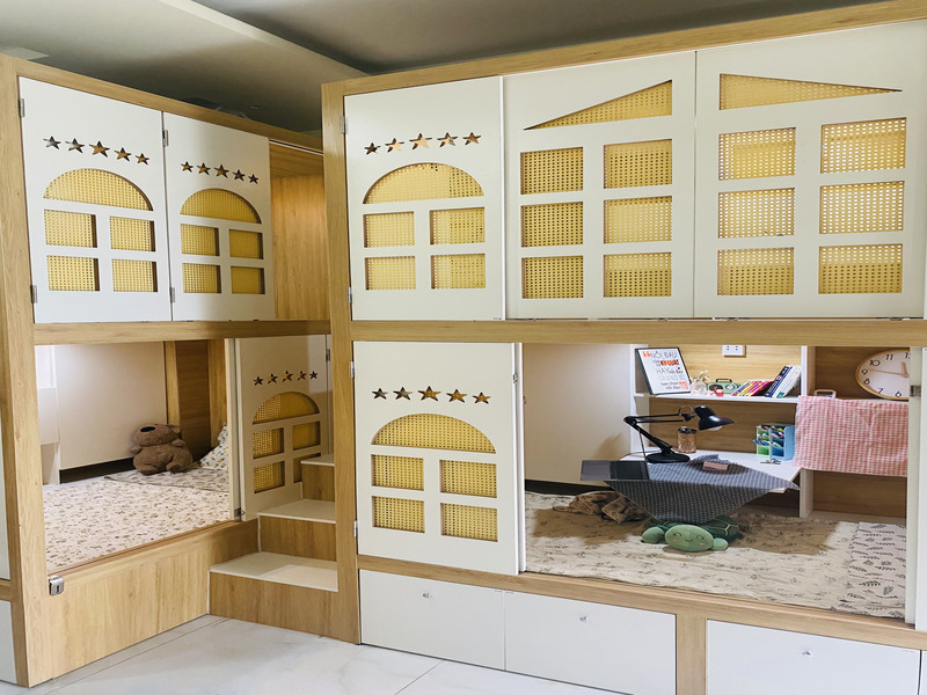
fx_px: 696
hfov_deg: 67.3
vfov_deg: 53.1
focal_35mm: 26
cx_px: 464
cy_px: 348
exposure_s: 1/50
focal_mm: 4.25
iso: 160
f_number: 1.8
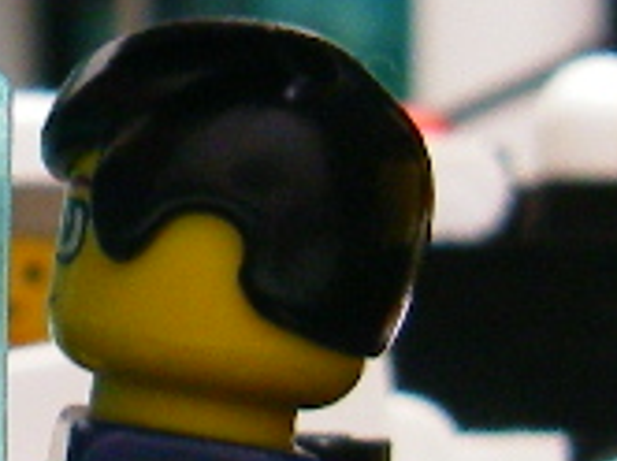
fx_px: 4183
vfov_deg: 6.3
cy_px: 67
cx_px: -108
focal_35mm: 235
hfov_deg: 8.4
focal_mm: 6.3
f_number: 3.3
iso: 200
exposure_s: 1/8
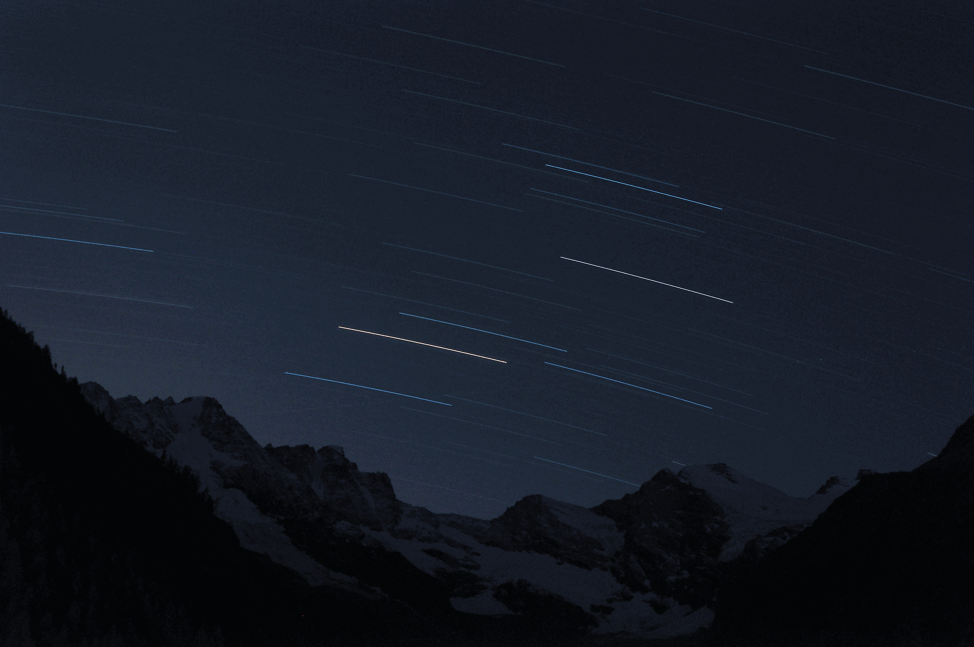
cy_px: 324
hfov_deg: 31.9
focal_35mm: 63
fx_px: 1702
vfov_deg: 21.5
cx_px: 487
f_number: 20
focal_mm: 42
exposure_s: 1503
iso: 200
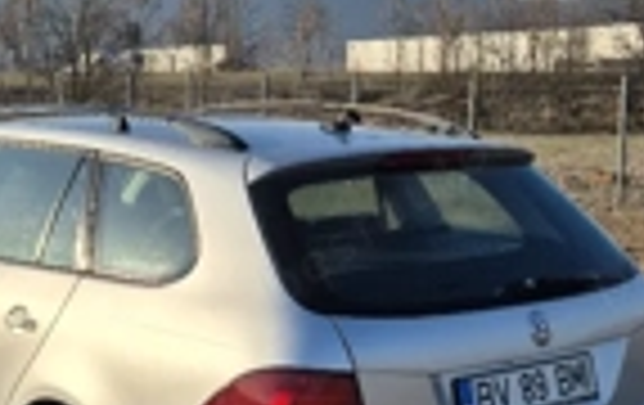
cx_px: 189
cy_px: 256
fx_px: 1196
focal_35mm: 68
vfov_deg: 19.2
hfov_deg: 29.8
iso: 25
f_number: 1.8
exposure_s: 1/3333
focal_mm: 5.4
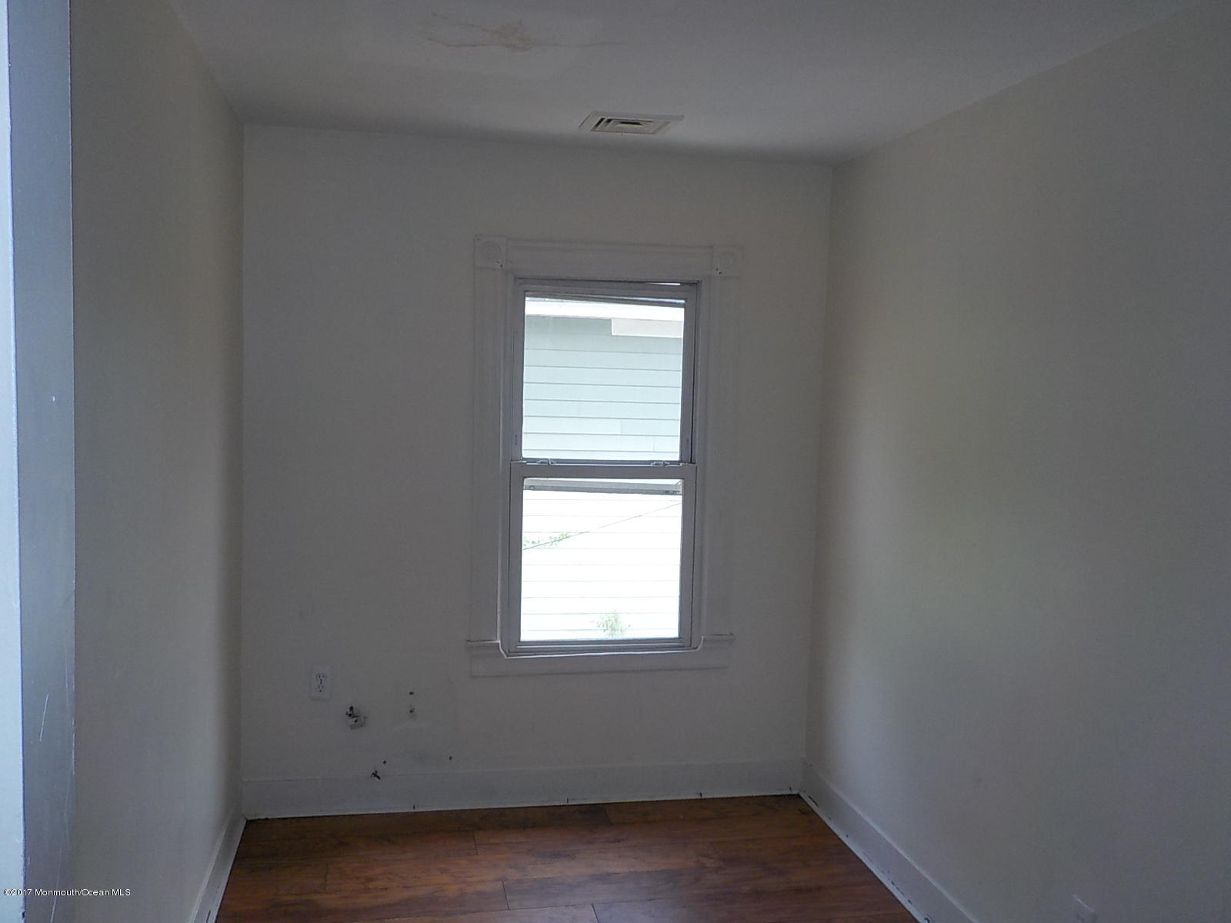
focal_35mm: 30
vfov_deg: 46.8
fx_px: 1067
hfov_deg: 60.0
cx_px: 616
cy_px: 462
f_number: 3.3
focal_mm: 4.1
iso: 125
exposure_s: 1/100
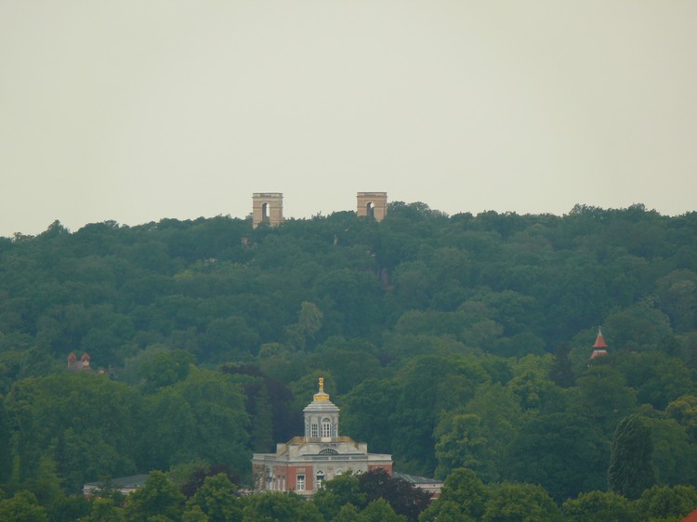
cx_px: 348
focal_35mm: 420
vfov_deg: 3.5
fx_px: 8454
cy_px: 261
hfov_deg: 4.7
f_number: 4
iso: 100
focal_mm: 88.8
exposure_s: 1/200
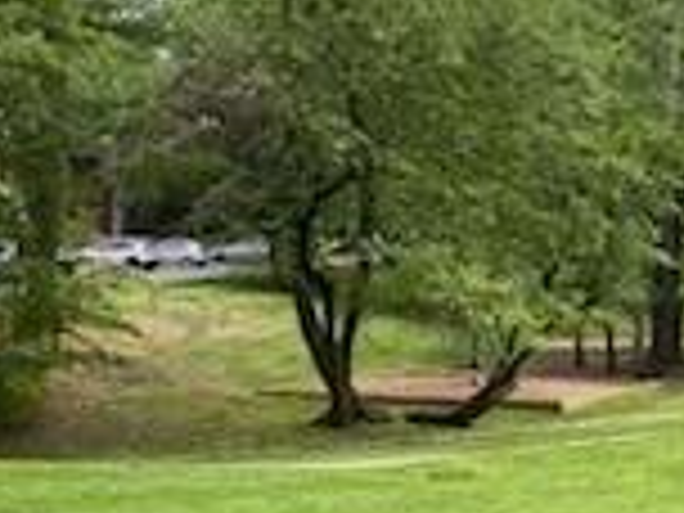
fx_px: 1620
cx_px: 981
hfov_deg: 20.8
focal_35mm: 82
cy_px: 153
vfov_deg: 17.9
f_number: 1.8
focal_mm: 4.25
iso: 32
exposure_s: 1/368
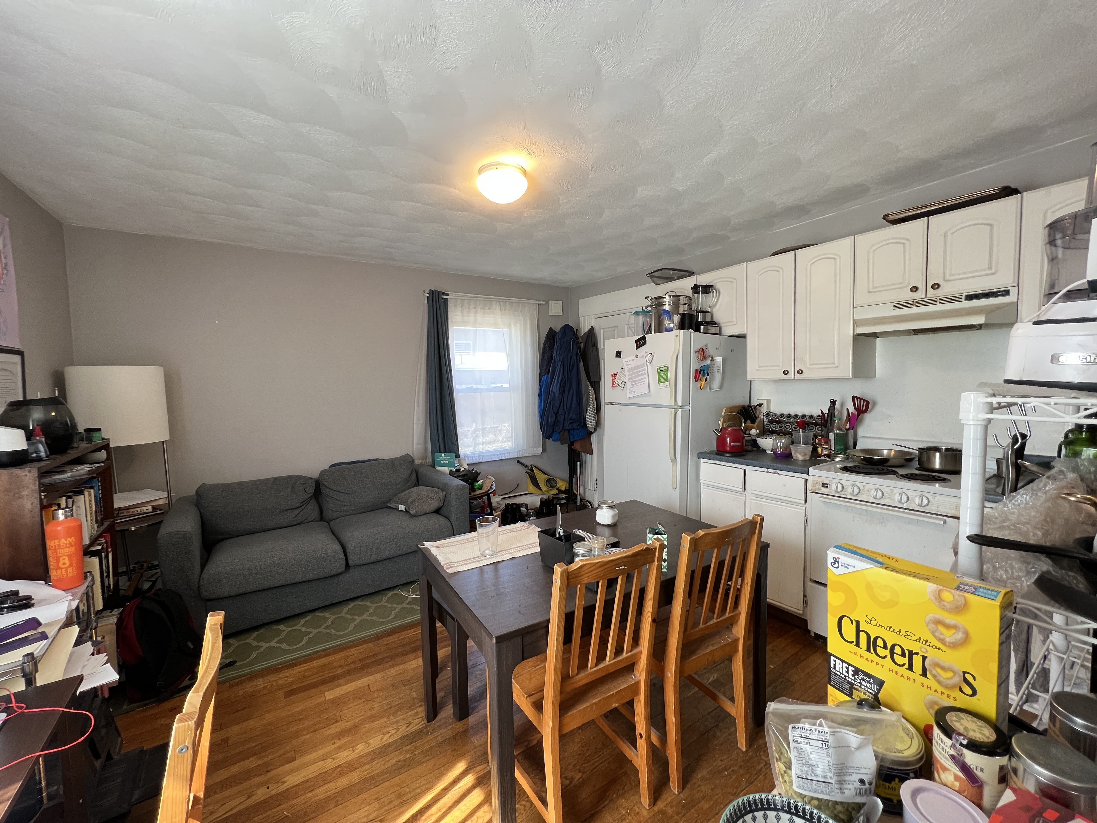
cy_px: 412
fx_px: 412
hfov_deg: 106.2
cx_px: 548
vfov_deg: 89.9
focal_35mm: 13
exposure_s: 1/120
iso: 250
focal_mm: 1.57
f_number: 1.8
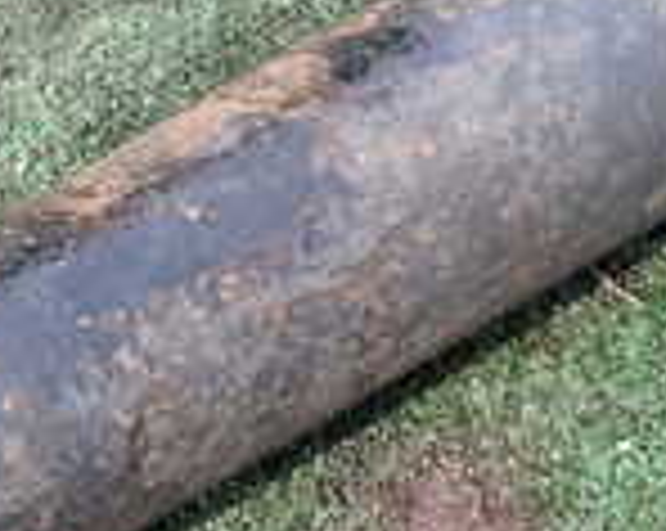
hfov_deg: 16.8
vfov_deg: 15.4
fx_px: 1949
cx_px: -446
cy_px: 450
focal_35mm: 99
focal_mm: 4.5
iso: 100
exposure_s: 1/160
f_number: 2.8
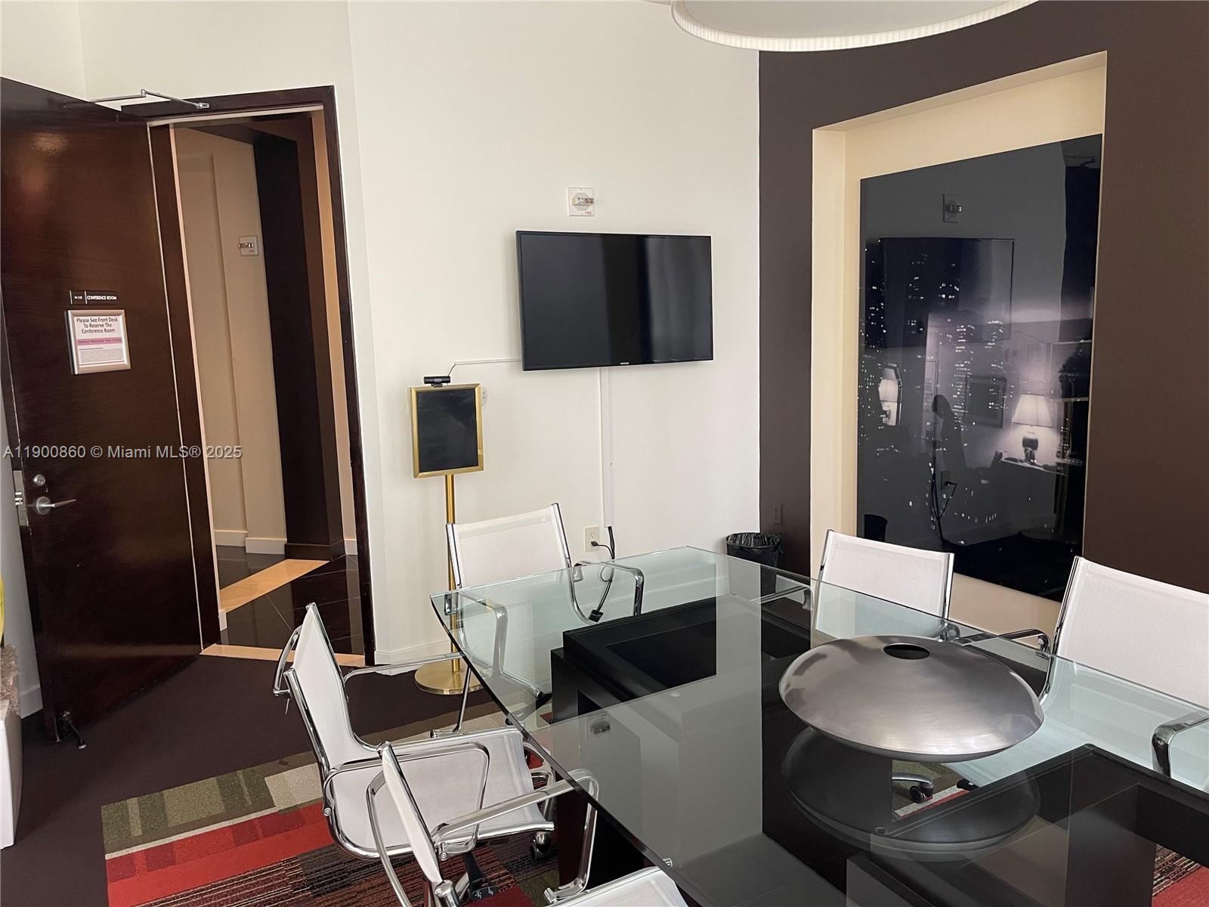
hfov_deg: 69.4
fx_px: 873
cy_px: 454
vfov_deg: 54.9
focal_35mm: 25
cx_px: 604
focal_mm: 5.1
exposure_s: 1/60
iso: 125
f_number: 1.6
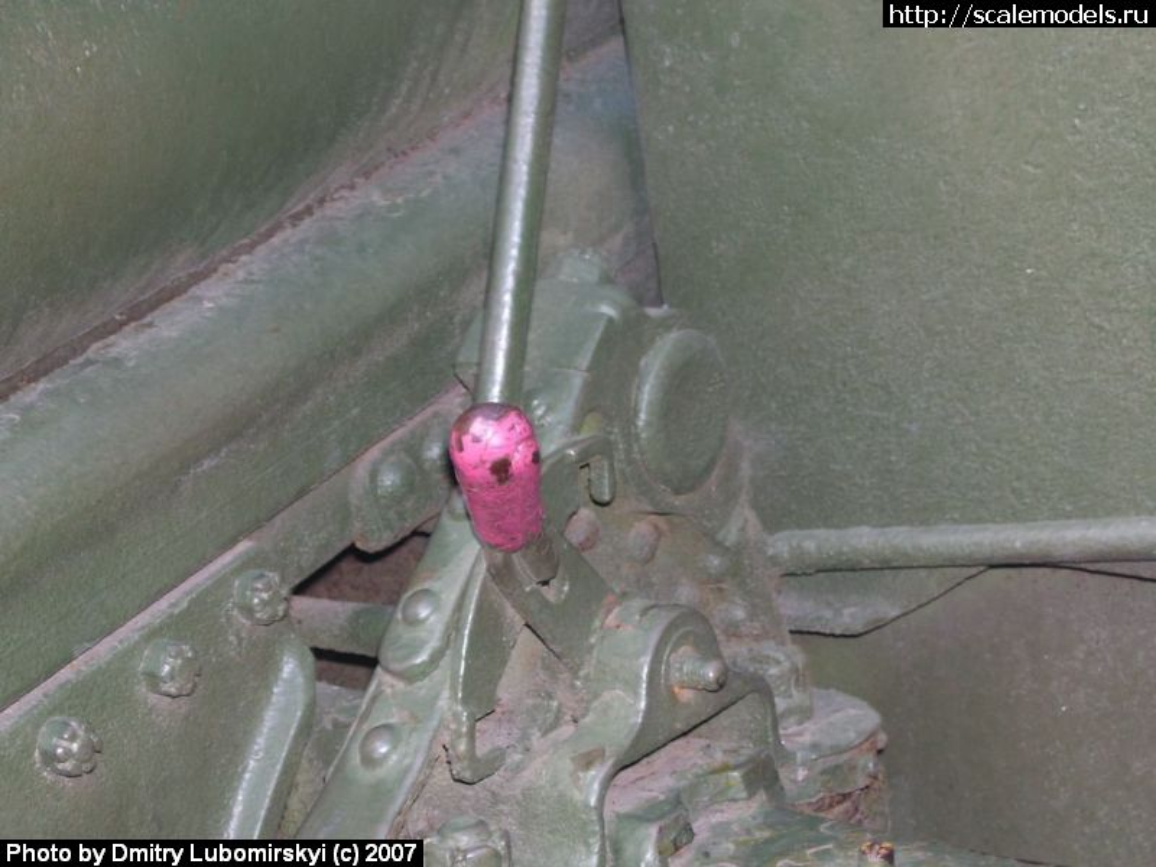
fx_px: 2338
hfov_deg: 27.8
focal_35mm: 70
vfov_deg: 21.0
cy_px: 434
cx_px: 578
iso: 80
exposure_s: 1/90
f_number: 4
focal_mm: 11.6
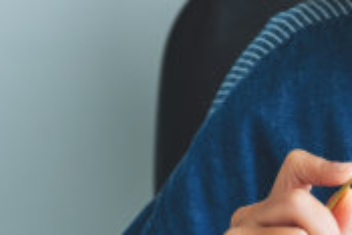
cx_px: 443
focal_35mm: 262
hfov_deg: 7.8
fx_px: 2564
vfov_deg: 5.3
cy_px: 137
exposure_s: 1/240
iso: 200
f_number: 2.8
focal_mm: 50
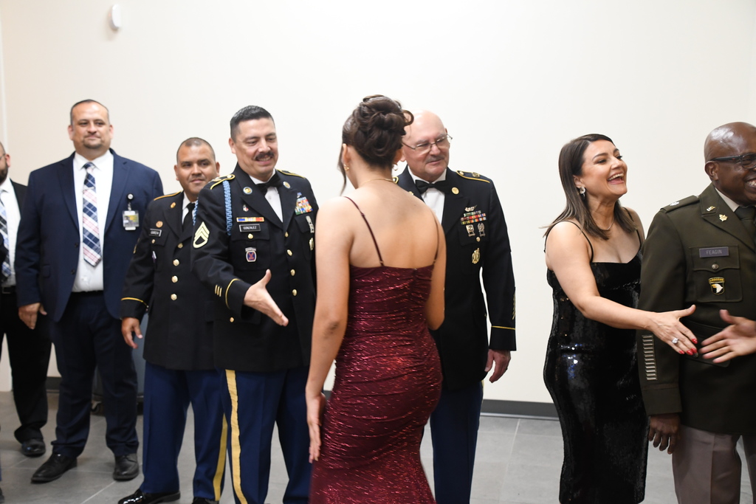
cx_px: 378
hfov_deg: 41.1
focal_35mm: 48
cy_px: 252
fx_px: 1008
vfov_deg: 28.1
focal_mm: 32
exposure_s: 1/80
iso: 2000
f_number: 5.6
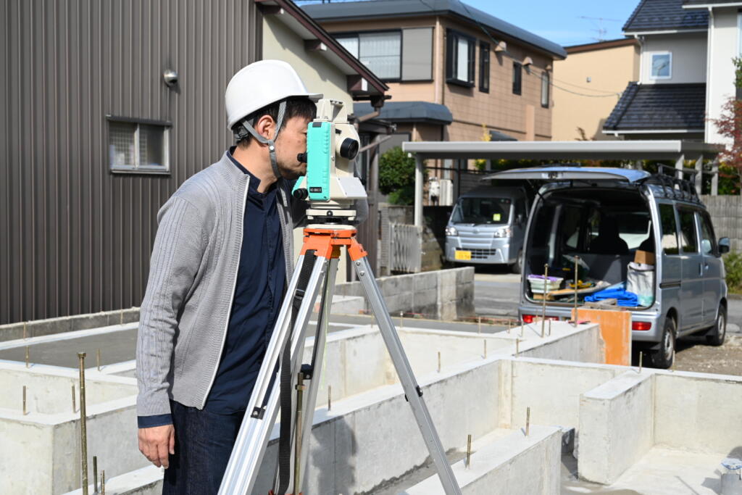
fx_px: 1051
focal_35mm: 51
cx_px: 371
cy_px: 248
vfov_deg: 26.5
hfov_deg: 38.9
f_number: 8
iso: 100
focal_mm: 51
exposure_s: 1/200
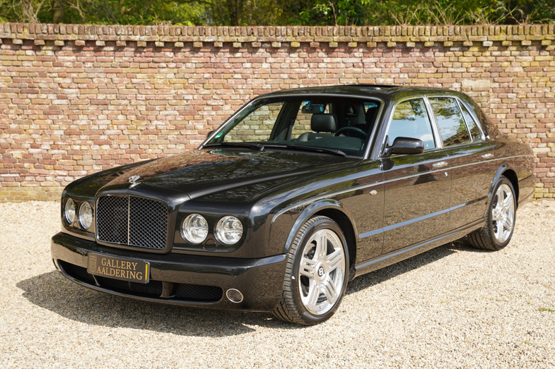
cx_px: 280
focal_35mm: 54
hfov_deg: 37.1
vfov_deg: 25.2
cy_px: 187
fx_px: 828
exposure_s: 1/125
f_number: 5.6
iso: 100
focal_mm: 52.7
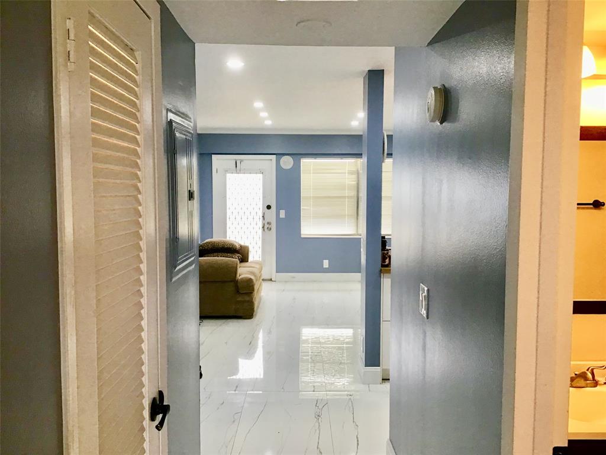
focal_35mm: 31
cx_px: 303
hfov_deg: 58.4
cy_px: 228
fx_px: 543
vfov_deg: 45.4
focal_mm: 3.3
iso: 32
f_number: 2.4
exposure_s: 1/30
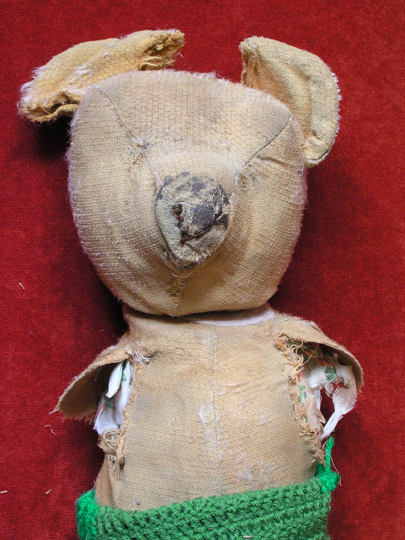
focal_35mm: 98
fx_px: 1529
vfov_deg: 20.0
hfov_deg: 15.1
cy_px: 270
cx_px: 202
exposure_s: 1/1.6
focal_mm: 14.9
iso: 200
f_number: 4.6
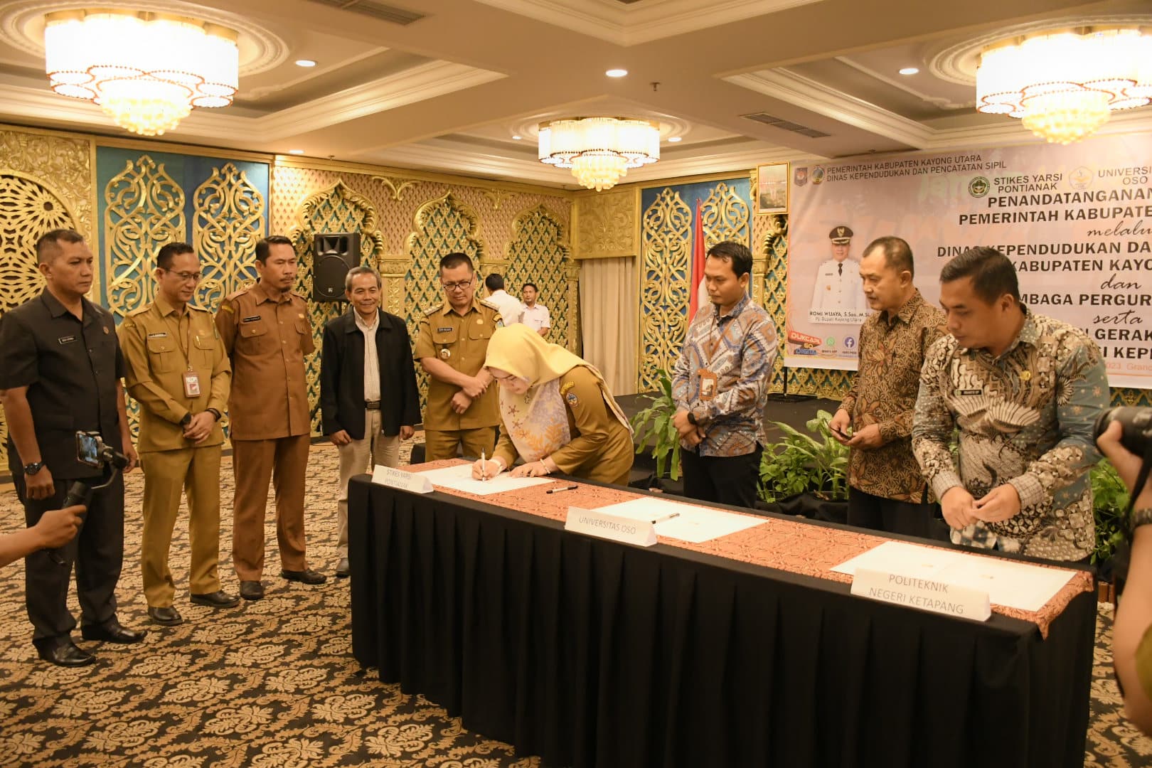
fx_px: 864
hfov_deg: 67.4
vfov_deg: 47.9
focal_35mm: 27
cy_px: 384
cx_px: 576
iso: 4000
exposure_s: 1/100
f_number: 4
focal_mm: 18
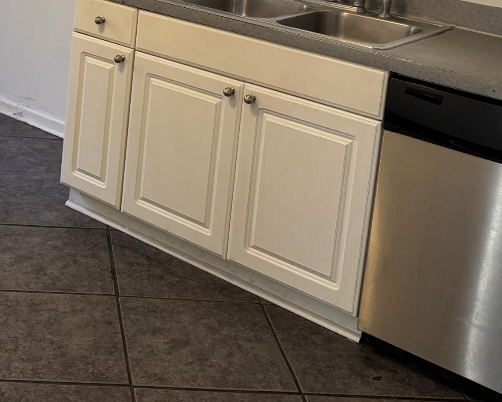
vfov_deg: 24.0
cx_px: 99
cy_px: -24
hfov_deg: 30.7
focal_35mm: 60
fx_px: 892
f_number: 1.78
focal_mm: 6.76
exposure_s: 1/60
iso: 250
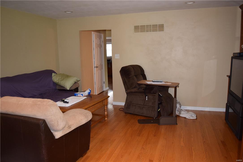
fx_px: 182
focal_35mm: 27
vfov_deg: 47.9
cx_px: 122
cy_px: 81
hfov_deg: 67.4
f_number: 4
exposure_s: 1/60
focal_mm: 18
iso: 800
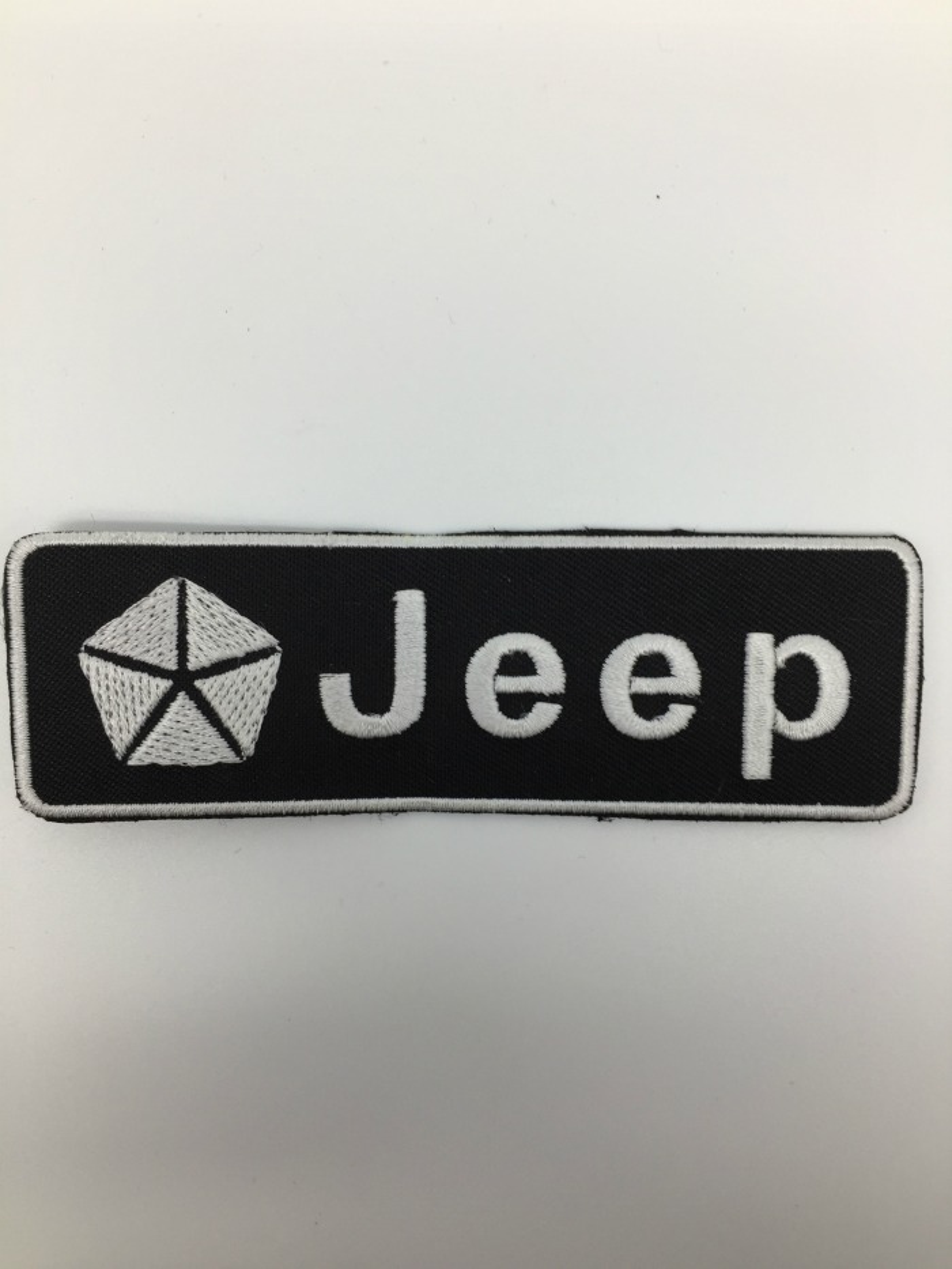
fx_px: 1063
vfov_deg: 61.7
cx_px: 476
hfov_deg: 48.2
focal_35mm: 29
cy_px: 634
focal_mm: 4.15
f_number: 2.2
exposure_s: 1/100
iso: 40
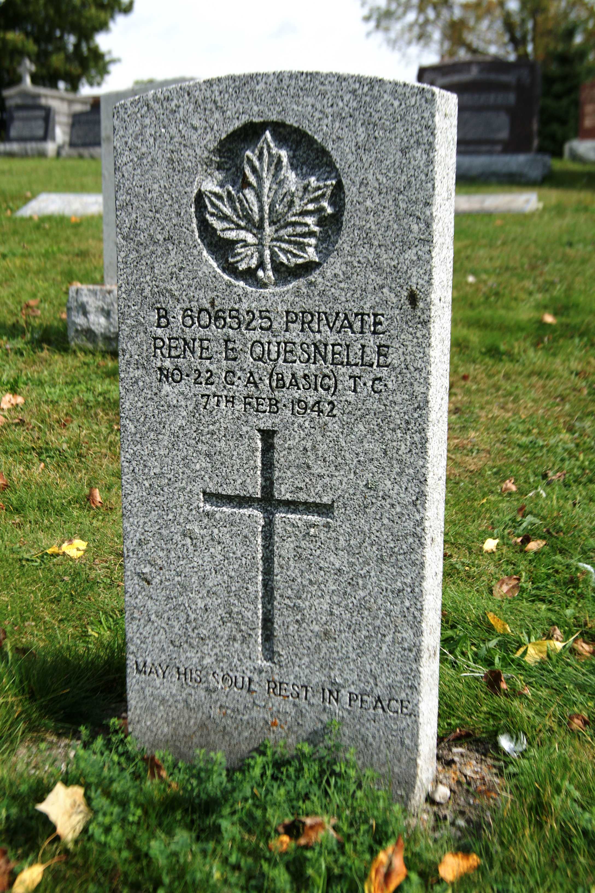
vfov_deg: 46.4
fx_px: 1041
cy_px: 446
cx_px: 298
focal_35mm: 42
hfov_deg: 31.9
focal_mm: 28
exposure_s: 1/640
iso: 100
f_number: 5.6
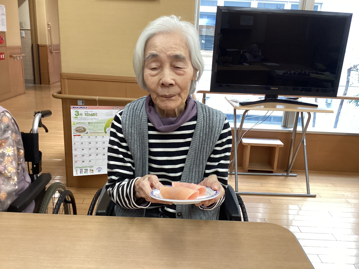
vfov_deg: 45.4
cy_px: 134
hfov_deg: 58.4
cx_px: 180
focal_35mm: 31
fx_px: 321
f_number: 2.4
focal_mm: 3.3
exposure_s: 1/50
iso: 160
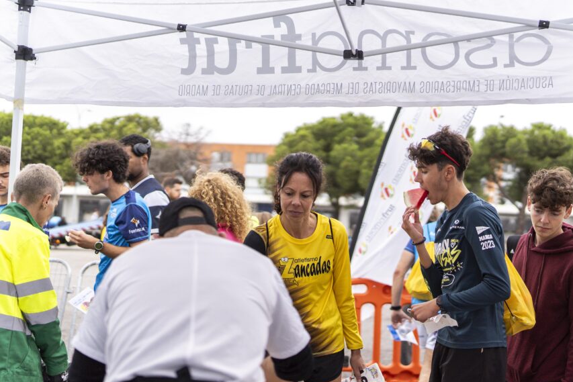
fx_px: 669
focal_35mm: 42
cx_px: 333
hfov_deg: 46.2
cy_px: 208
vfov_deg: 31.9
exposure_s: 1/4000
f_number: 1.2
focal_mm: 35
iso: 320
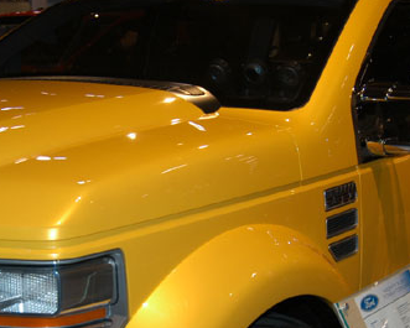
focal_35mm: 69
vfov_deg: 22.1
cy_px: 225
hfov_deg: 27.5
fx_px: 838
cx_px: 232
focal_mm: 24
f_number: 5
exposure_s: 1/60
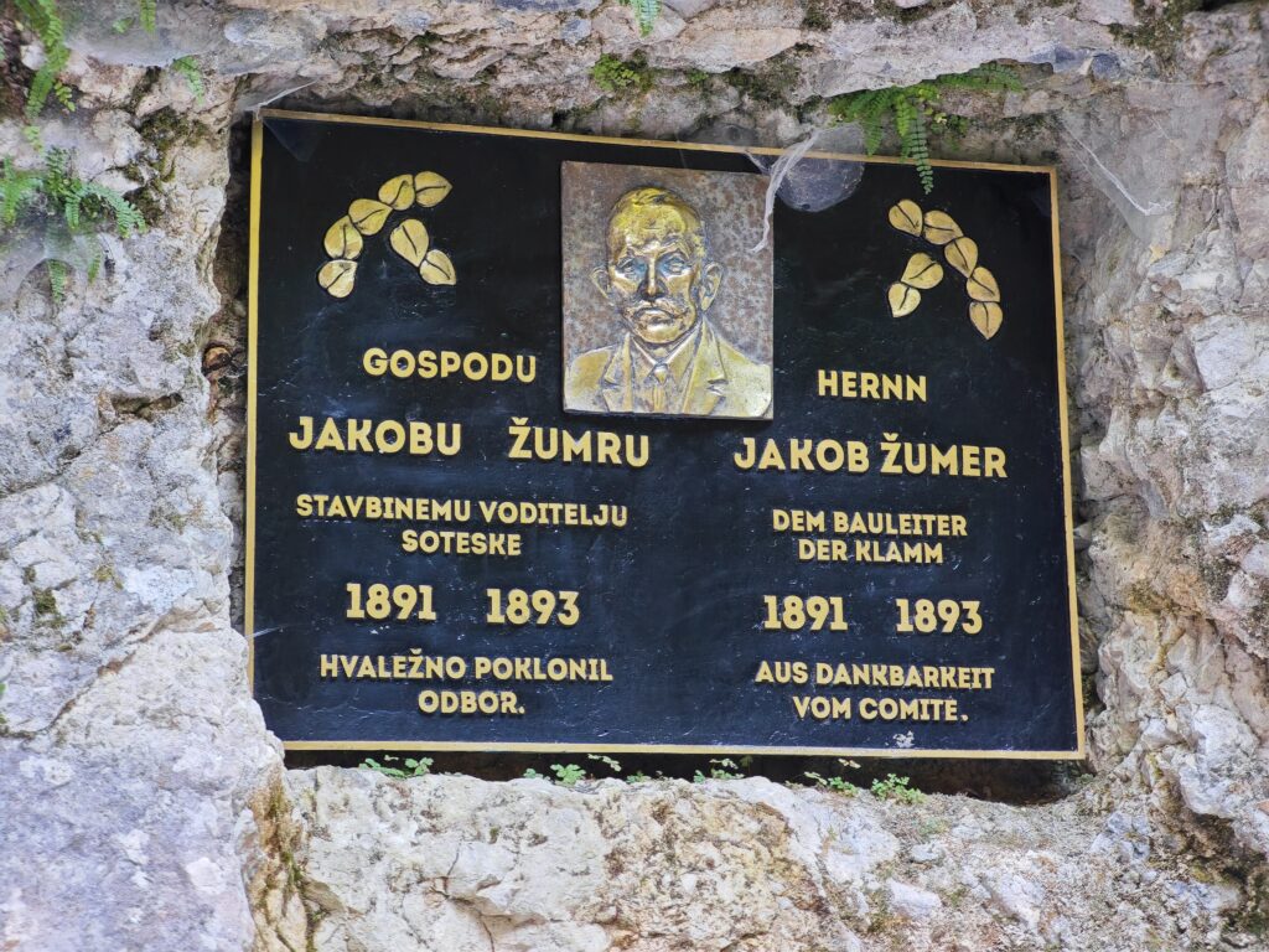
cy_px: 476
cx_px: 634
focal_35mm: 75
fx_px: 2749
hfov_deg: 26.0
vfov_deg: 19.6
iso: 400
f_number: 1.8
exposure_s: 1/69.7
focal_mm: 12.28
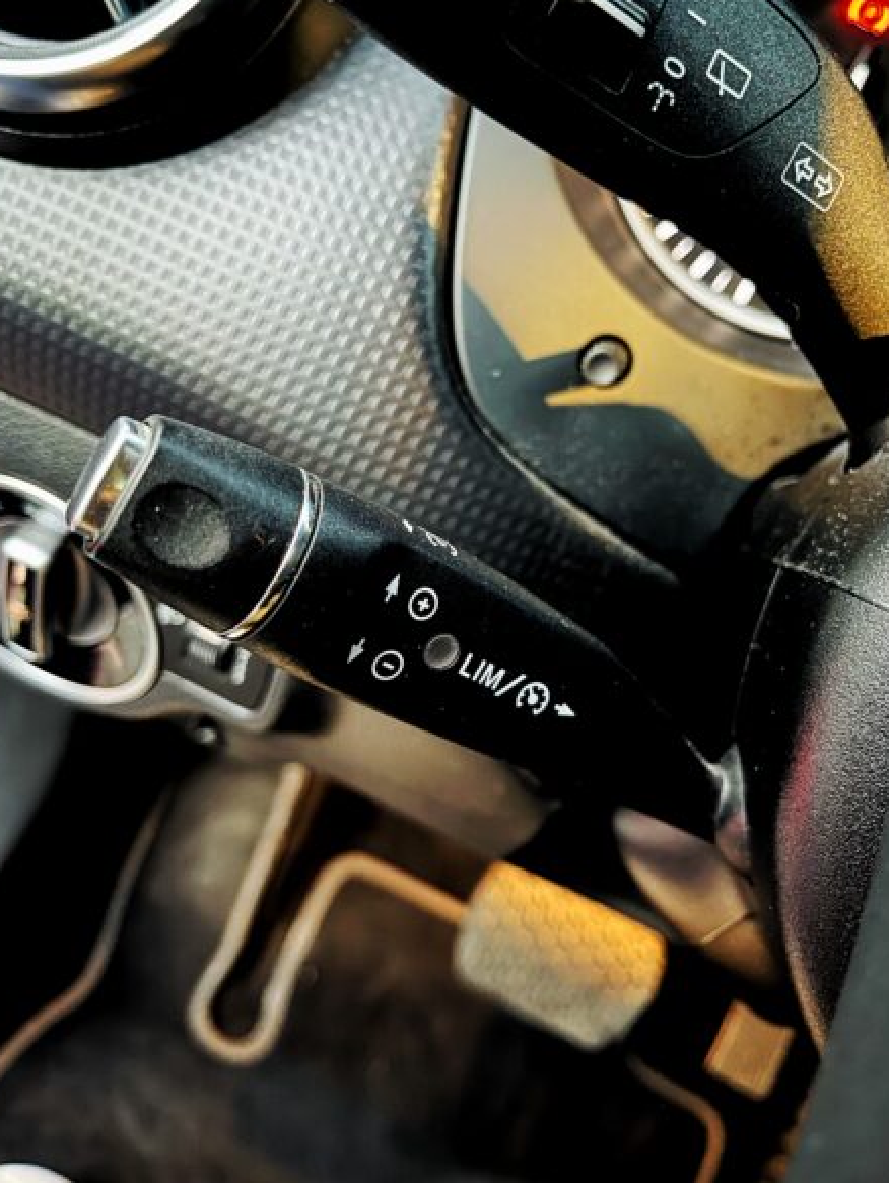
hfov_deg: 51.4
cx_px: 454
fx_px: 924
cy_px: 558
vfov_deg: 65.2
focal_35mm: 27
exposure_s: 1/10
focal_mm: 5.1
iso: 800
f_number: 1.6
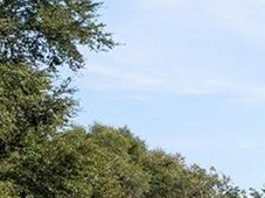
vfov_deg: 11.3
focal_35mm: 123
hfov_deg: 9.8
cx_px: 888
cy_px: 342
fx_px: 944
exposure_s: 1/320
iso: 250
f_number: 7.1
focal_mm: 18.2
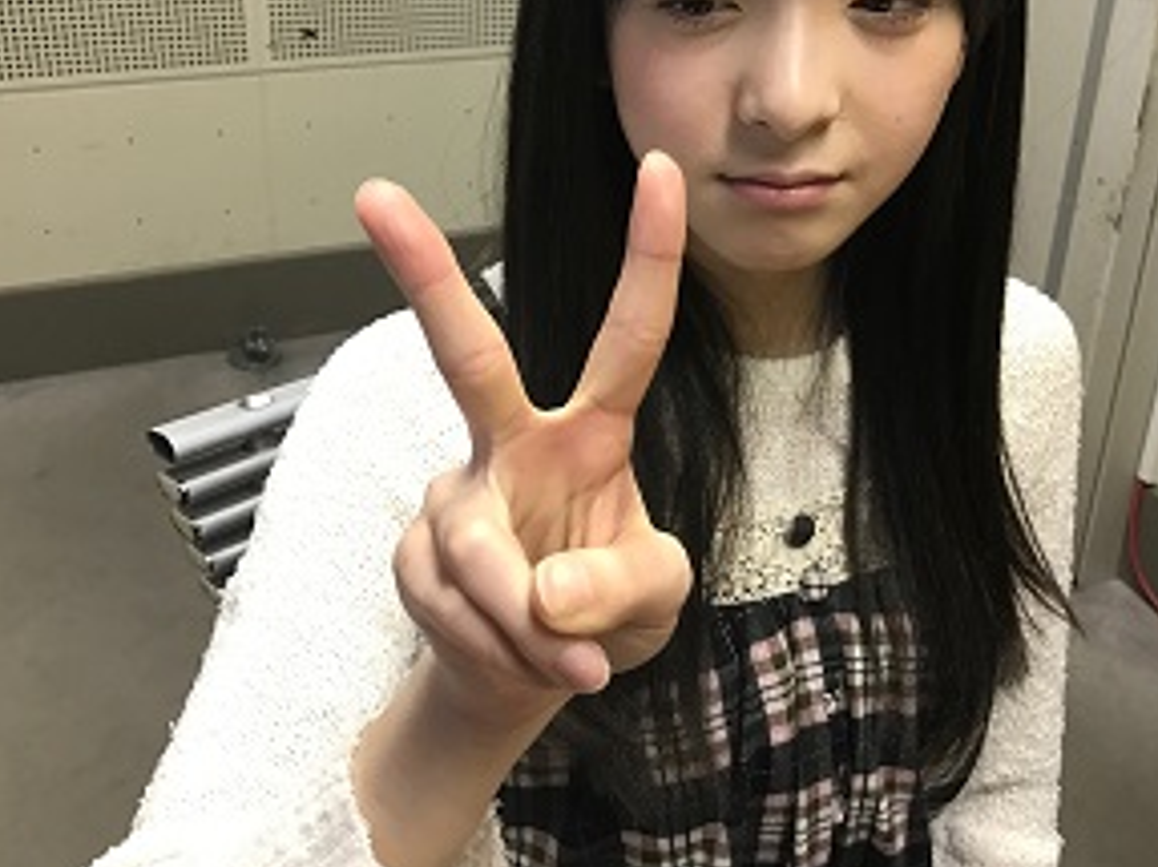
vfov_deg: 35.5
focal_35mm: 40
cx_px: 658
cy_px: 280
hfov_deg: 46.7
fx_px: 1338
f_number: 1.8
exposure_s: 1/17
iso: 50
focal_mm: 3.99
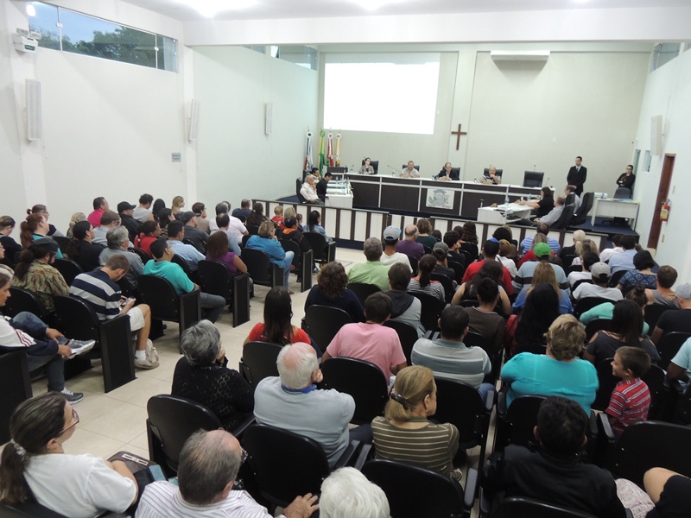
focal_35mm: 24
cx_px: 346
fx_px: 479
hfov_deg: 71.6
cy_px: 259
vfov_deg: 56.8
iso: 400
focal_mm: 4.3
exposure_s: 1/13
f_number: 3
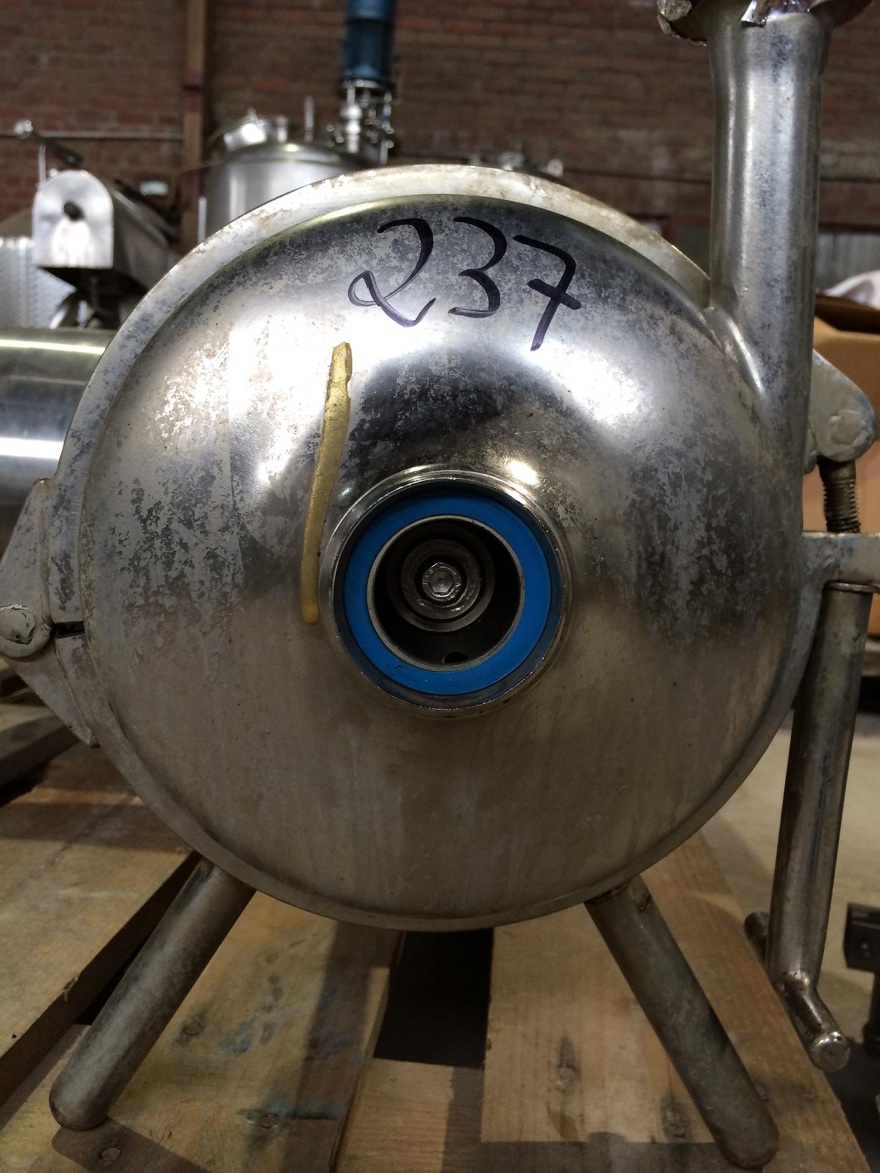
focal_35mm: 30
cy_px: 586
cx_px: 440
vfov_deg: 60.0
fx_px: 1017
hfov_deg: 46.8
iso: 80
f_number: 2.2
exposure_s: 1/30
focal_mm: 4.12
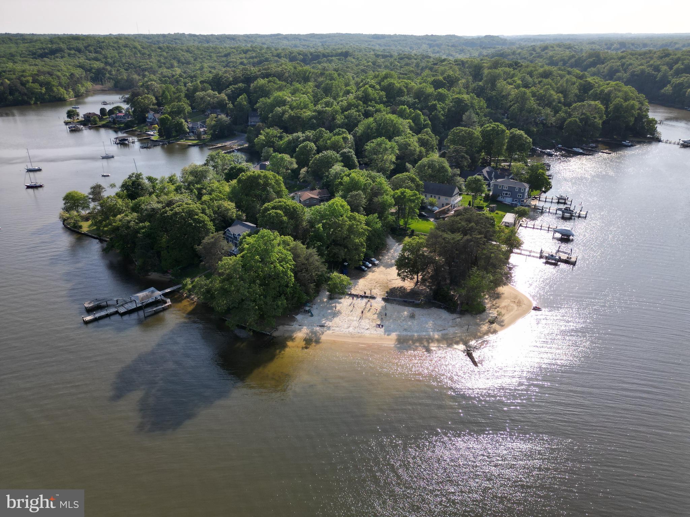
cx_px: 345
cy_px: 258
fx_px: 478
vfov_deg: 56.8
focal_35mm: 24
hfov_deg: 71.6
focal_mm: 6.72
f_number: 1.7
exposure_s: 1/40
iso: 100
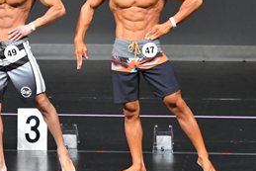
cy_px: 30
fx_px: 3892
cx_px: -115
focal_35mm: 547
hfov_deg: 3.8
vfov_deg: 2.5
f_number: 5.6
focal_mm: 122
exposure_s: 1/400
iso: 4000
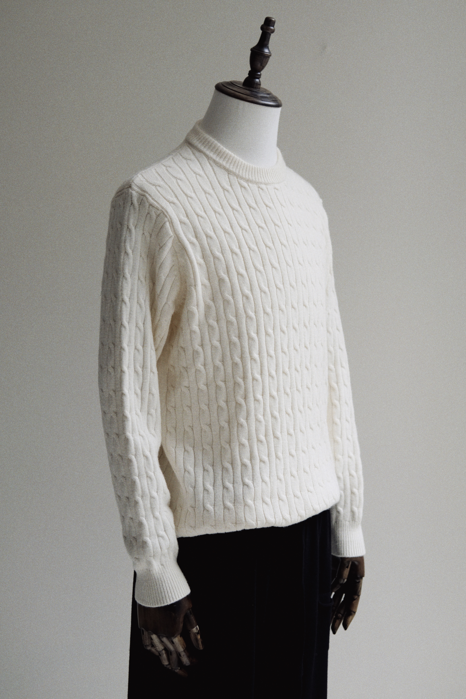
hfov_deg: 25.5
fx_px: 1029
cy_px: 350
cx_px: 233
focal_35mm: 53
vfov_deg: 37.5
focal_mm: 35
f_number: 2.5
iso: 320
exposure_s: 1/100
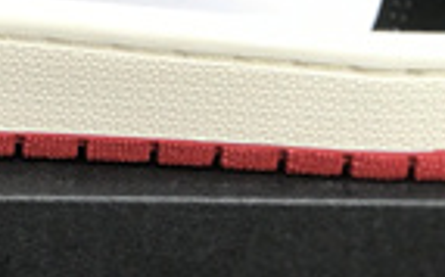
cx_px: 224
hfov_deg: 6.7
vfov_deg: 4.1
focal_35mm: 313
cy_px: -353
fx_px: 3792
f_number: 2.8
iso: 32
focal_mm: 6.6
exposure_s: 1/50
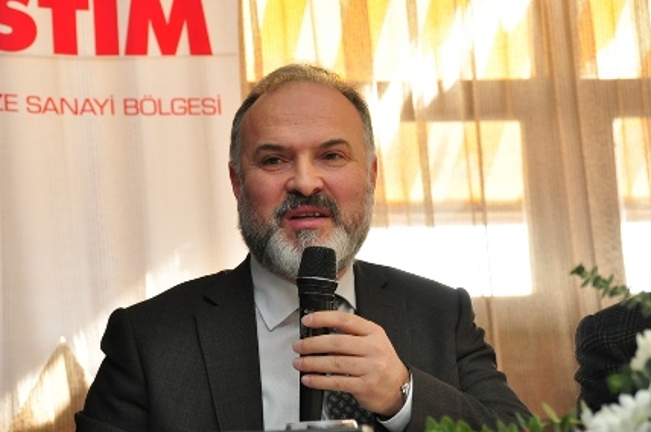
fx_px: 2961
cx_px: 292
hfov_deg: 12.5
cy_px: 173
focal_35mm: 164
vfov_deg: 8.3
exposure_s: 1/80
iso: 800
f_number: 5.3
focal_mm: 90
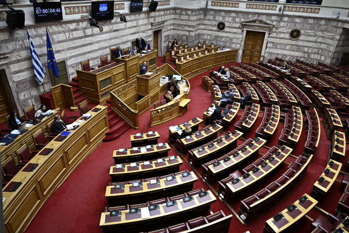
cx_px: 174
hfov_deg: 73.7
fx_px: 233
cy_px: 116
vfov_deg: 53.1
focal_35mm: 24
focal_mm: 24
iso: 1000
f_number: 3.2
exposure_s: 1/250
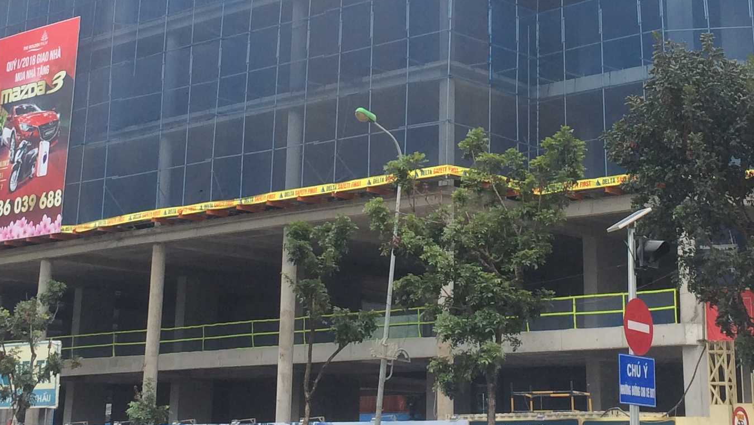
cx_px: 416
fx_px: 1580
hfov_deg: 26.8
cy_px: -51
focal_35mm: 79
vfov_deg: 14.9
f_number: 2.2
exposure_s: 1/299
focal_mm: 4.12
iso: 32
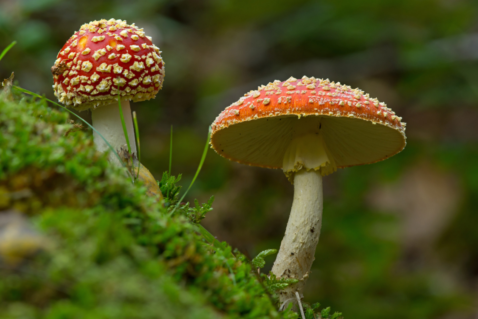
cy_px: 160
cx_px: 239
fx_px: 5975
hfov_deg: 4.6
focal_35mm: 450
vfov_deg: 3.1
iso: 100
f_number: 9
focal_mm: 300
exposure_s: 1/15
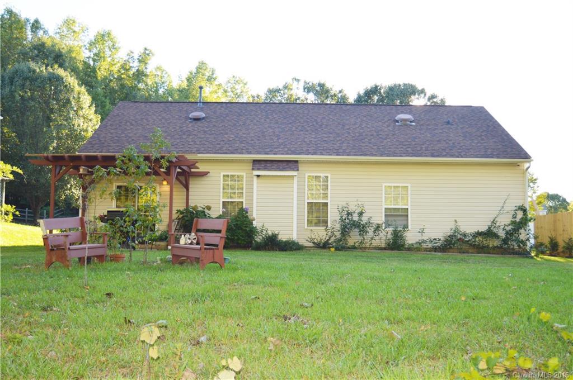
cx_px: 286
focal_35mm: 36
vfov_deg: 36.8
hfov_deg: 53.2
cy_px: 190
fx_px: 572
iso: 100
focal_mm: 24
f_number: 3.8
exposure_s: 1/160
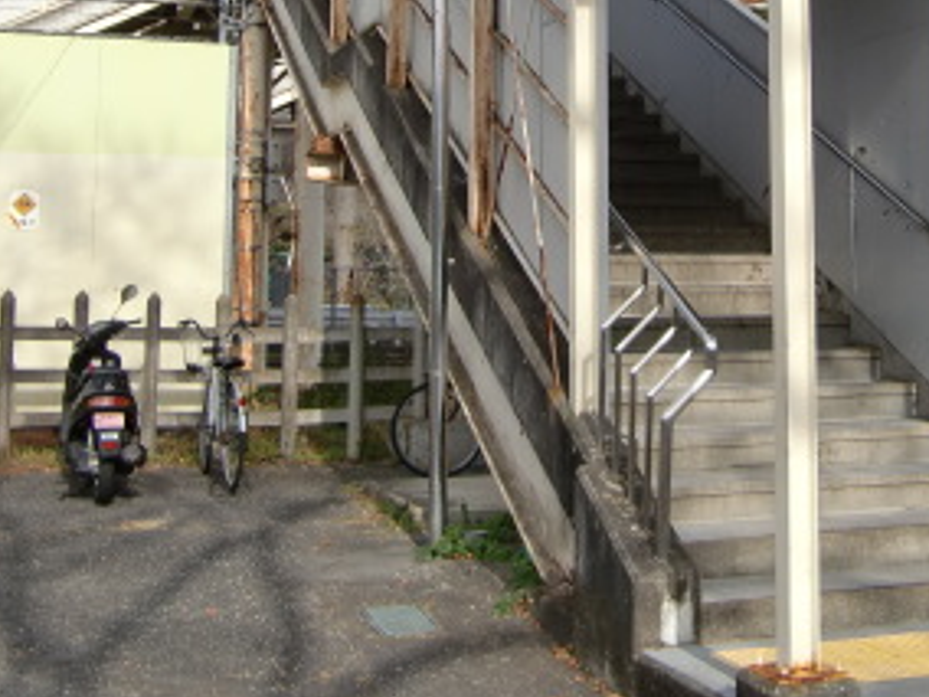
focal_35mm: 63
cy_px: 49
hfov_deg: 30.4
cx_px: 644
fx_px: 1691
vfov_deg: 22.6
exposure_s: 1/1000
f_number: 2.6
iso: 64
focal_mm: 4.9
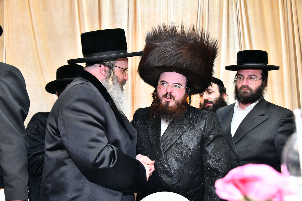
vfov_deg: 30.5
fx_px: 369
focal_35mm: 44
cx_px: 151
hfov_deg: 44.5
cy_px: 100
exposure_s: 1/125
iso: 1600
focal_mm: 44
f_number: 5.6
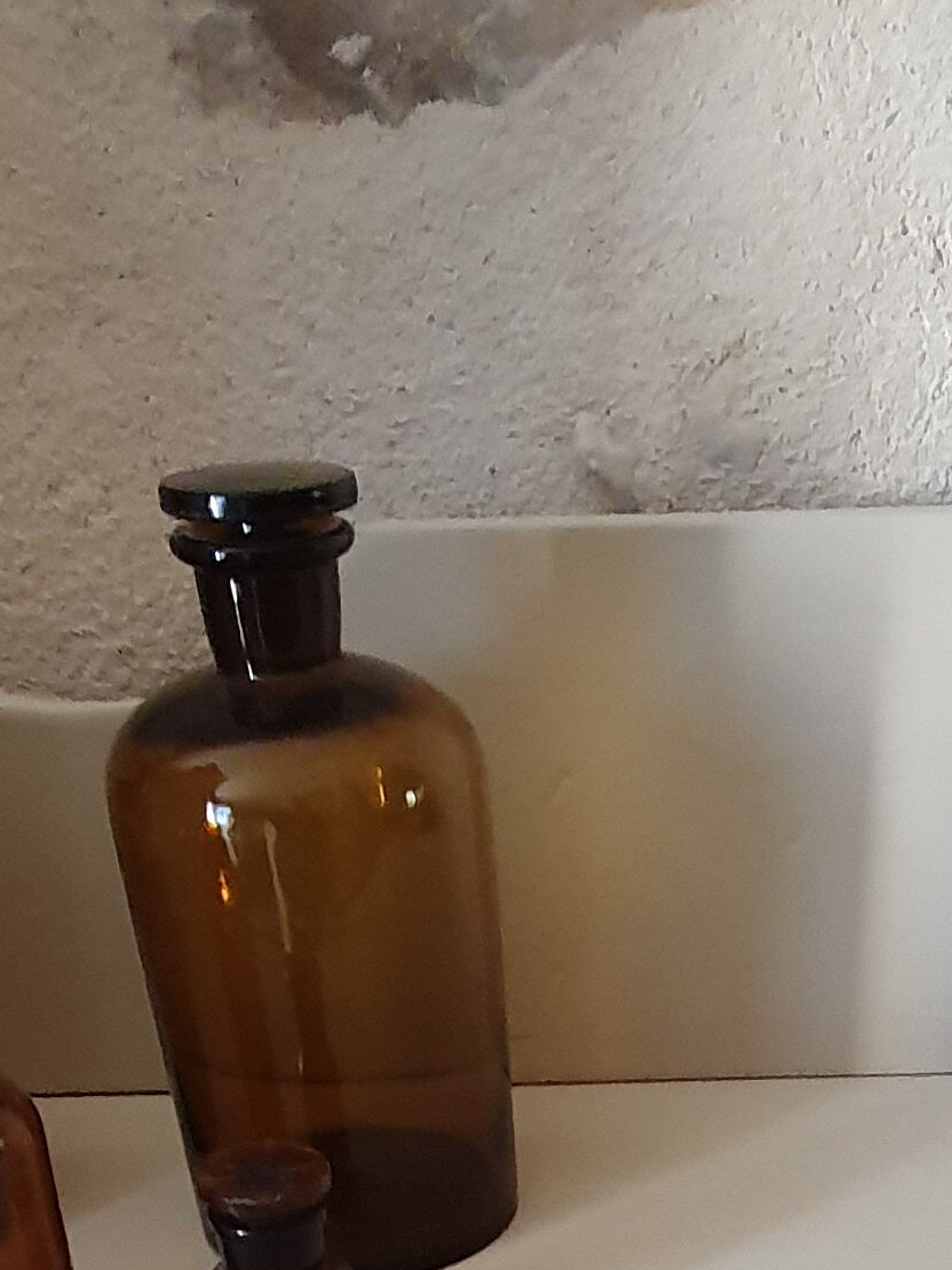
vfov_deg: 27.5
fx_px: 1980
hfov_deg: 26.7
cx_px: 724
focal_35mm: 54
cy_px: 1776
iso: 320
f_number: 2.2
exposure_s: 1/50
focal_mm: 1.8
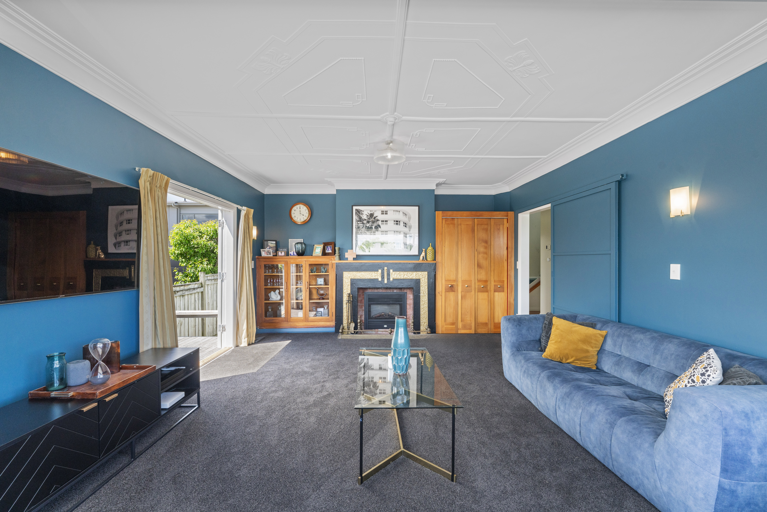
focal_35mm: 16
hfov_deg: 97.8
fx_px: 335
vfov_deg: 74.8
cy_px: 256
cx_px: 384
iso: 640
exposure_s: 1/60
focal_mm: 15.7
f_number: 9
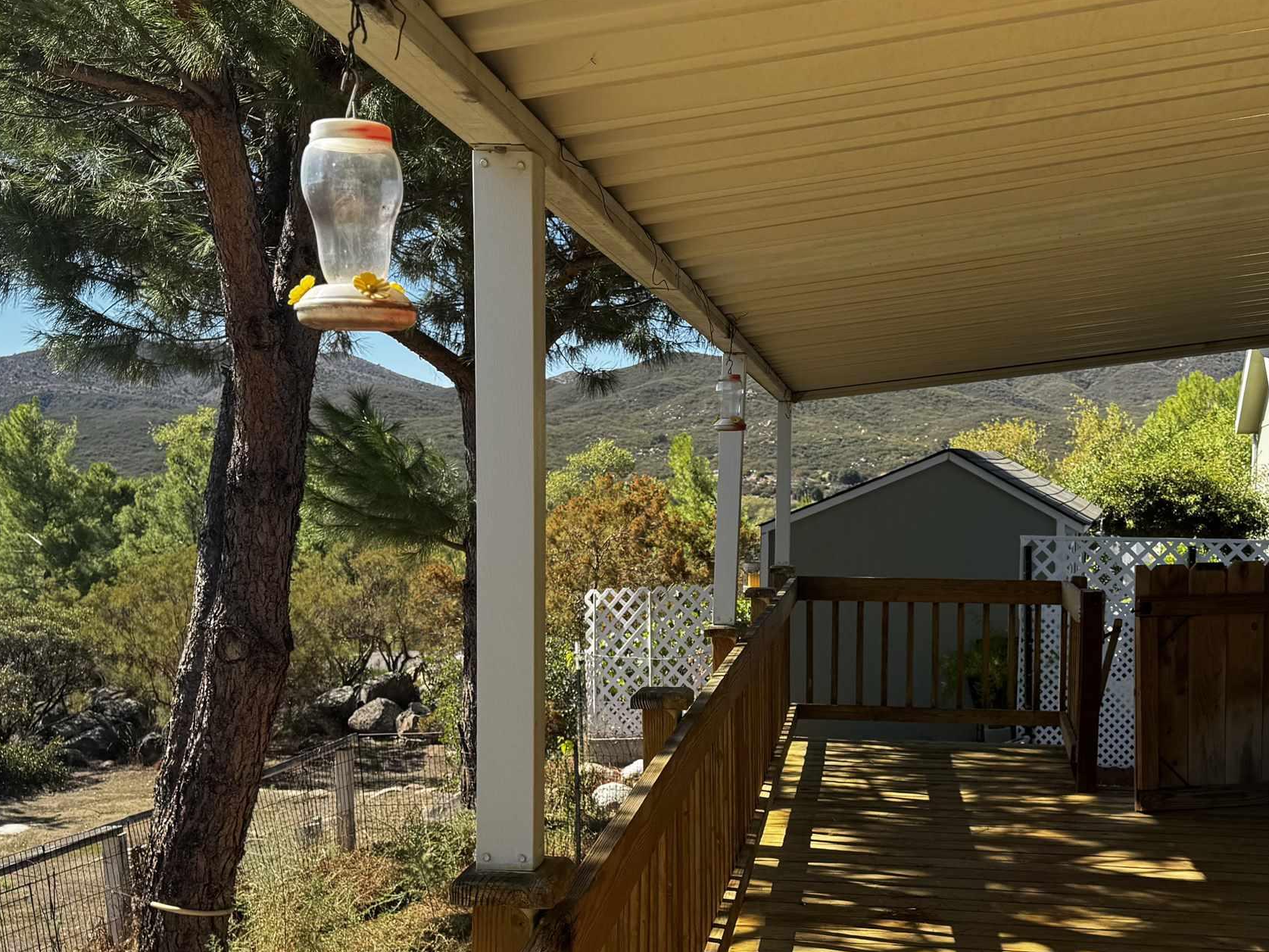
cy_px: 602
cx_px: 808
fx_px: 1613
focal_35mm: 44
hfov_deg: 42.6
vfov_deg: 32.7
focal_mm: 6.76
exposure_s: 1/1597
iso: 80
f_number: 1.78
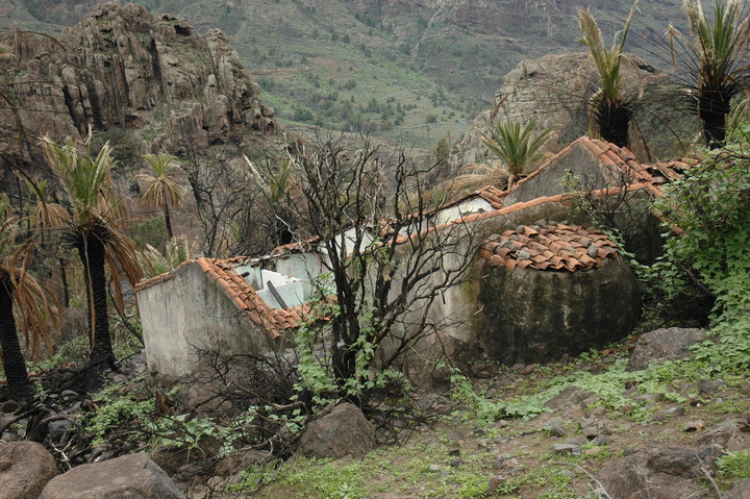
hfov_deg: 48.0
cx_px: 375
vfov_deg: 33.0
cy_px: 250
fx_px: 843
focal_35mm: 40
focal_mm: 27
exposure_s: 1/100
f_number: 5
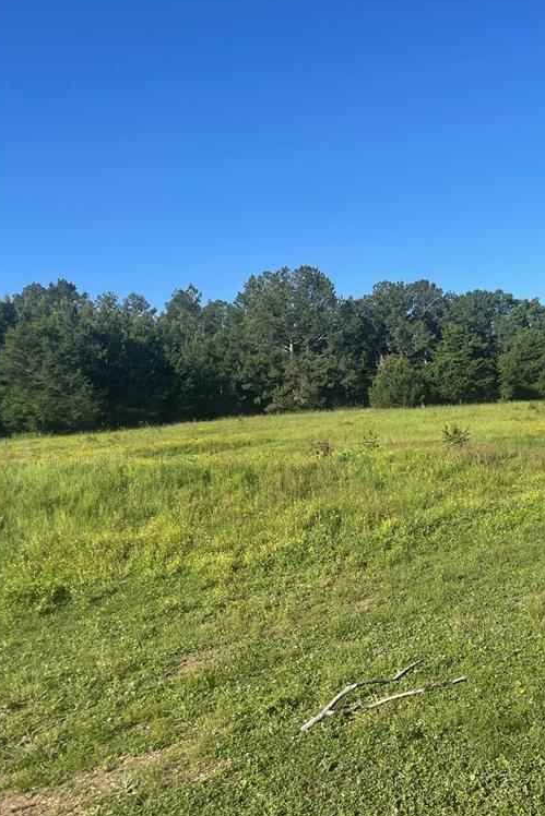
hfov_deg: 35.0
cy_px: 404
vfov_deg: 51.9
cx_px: 425
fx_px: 840
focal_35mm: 37
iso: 32
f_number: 1.6
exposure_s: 1/2618
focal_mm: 4.2
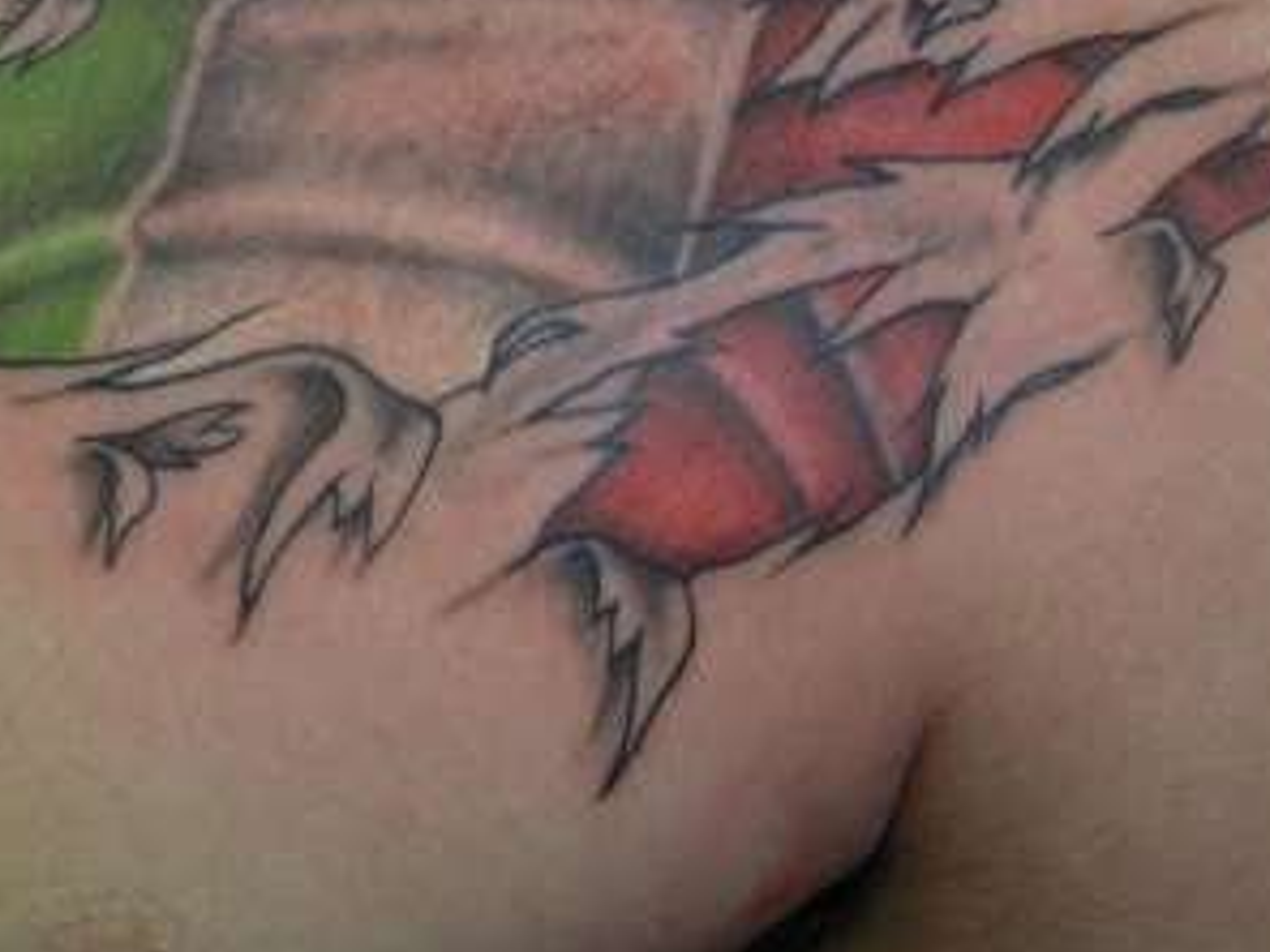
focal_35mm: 77
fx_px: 2825
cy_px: 240
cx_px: 493
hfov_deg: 25.3
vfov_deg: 19.0
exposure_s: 1/40
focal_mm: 6.3
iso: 100
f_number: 3.3
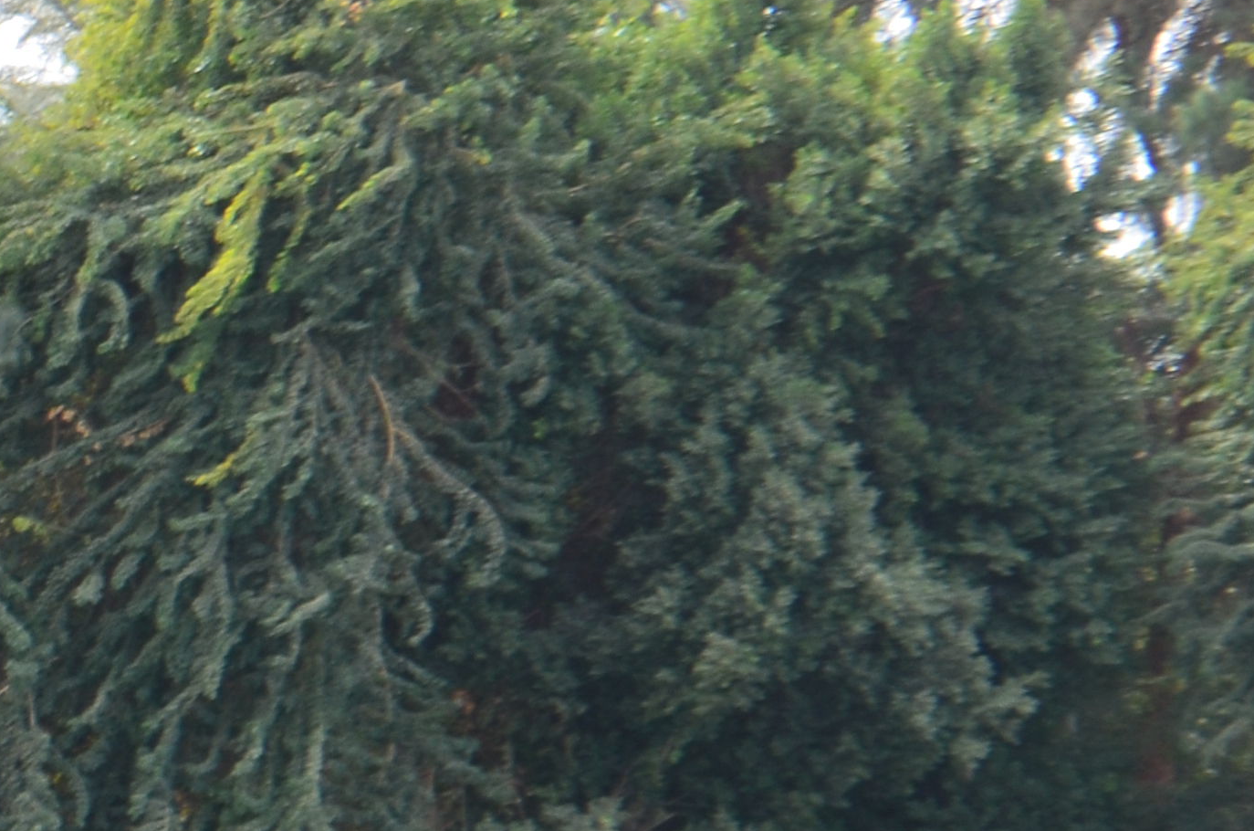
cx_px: -478
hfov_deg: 6.9
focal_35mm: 296
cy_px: 1331
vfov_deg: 4.6
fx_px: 10282
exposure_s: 1/80
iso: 200
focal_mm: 55
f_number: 10
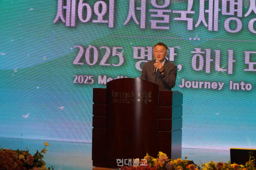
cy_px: 85
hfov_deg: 13.0
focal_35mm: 158
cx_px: 128
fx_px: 1120
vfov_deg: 8.7
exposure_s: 1/200
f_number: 4
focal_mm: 105
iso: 640
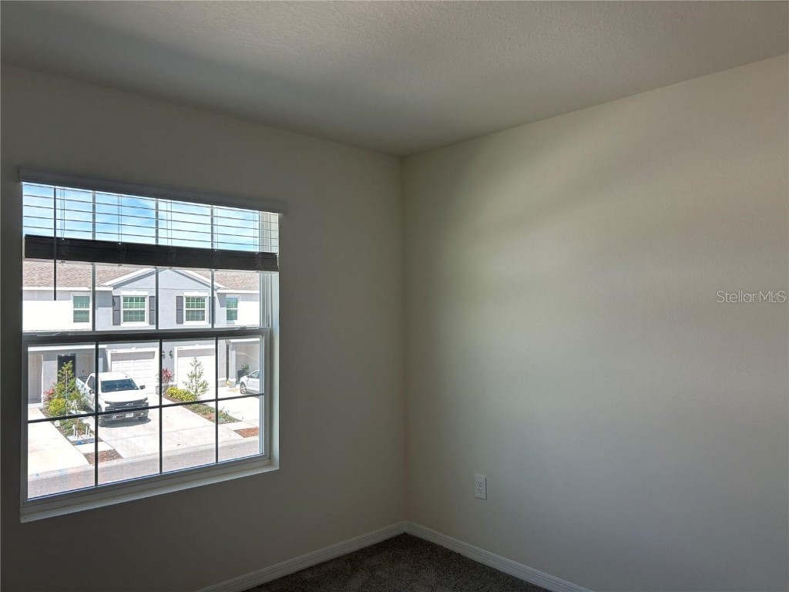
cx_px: 394
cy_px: 296
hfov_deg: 67.3
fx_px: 593
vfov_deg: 53.1
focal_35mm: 26
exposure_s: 1/377
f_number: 1.5
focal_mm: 5.7
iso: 50
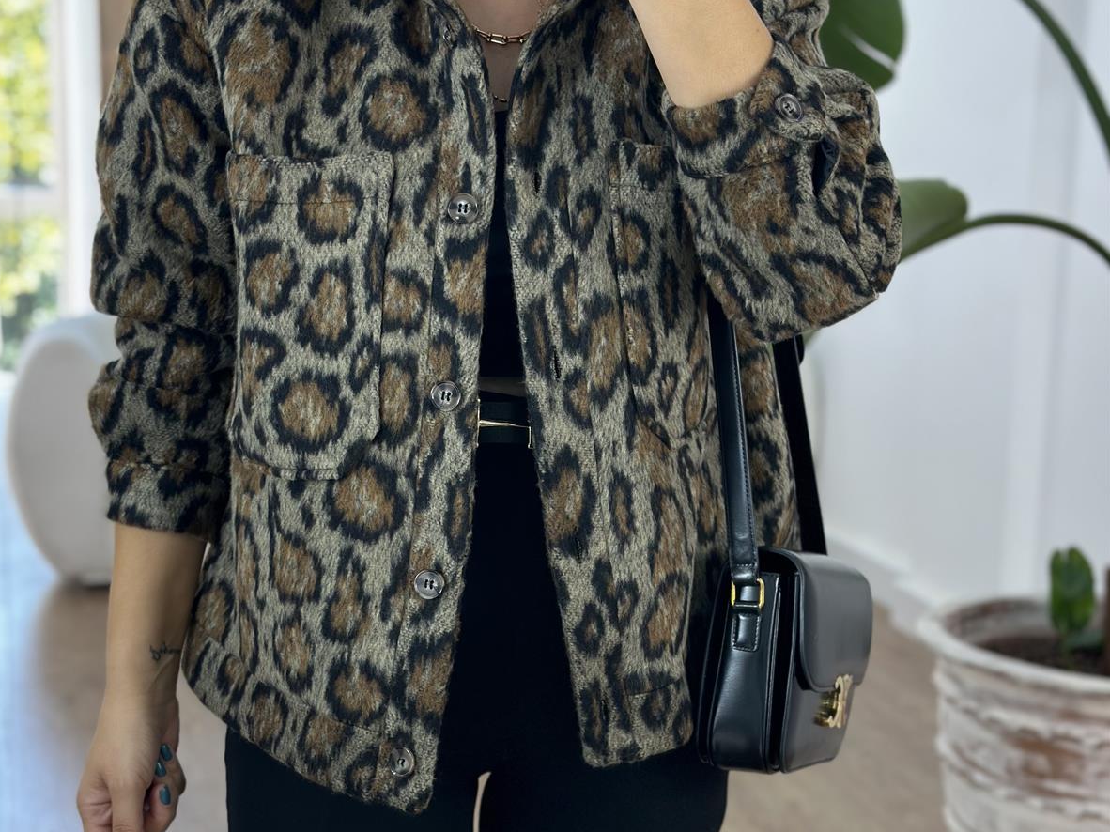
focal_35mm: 65
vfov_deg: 22.6
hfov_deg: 29.8
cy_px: 479
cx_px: 548
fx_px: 2084
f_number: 1.78
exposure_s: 1/100
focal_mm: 6.86
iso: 80
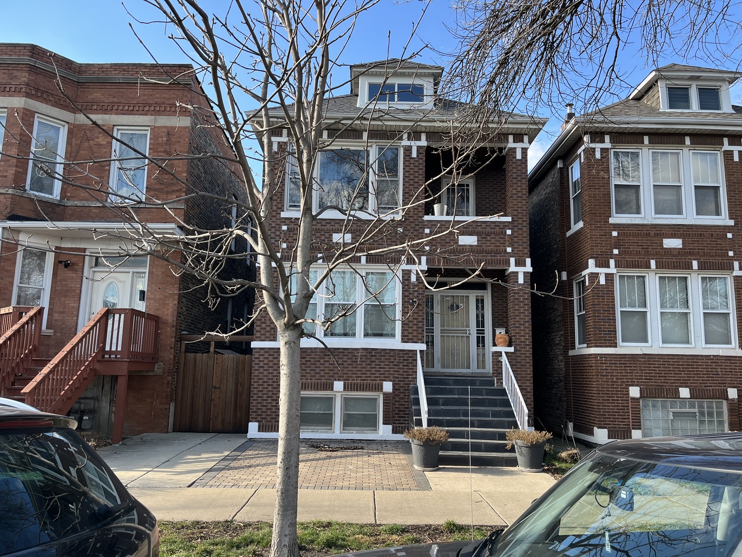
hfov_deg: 67.3
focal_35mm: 26
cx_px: 371
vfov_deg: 53.1
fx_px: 557
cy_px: 278
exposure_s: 1/676
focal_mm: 5.1
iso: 50
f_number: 1.6
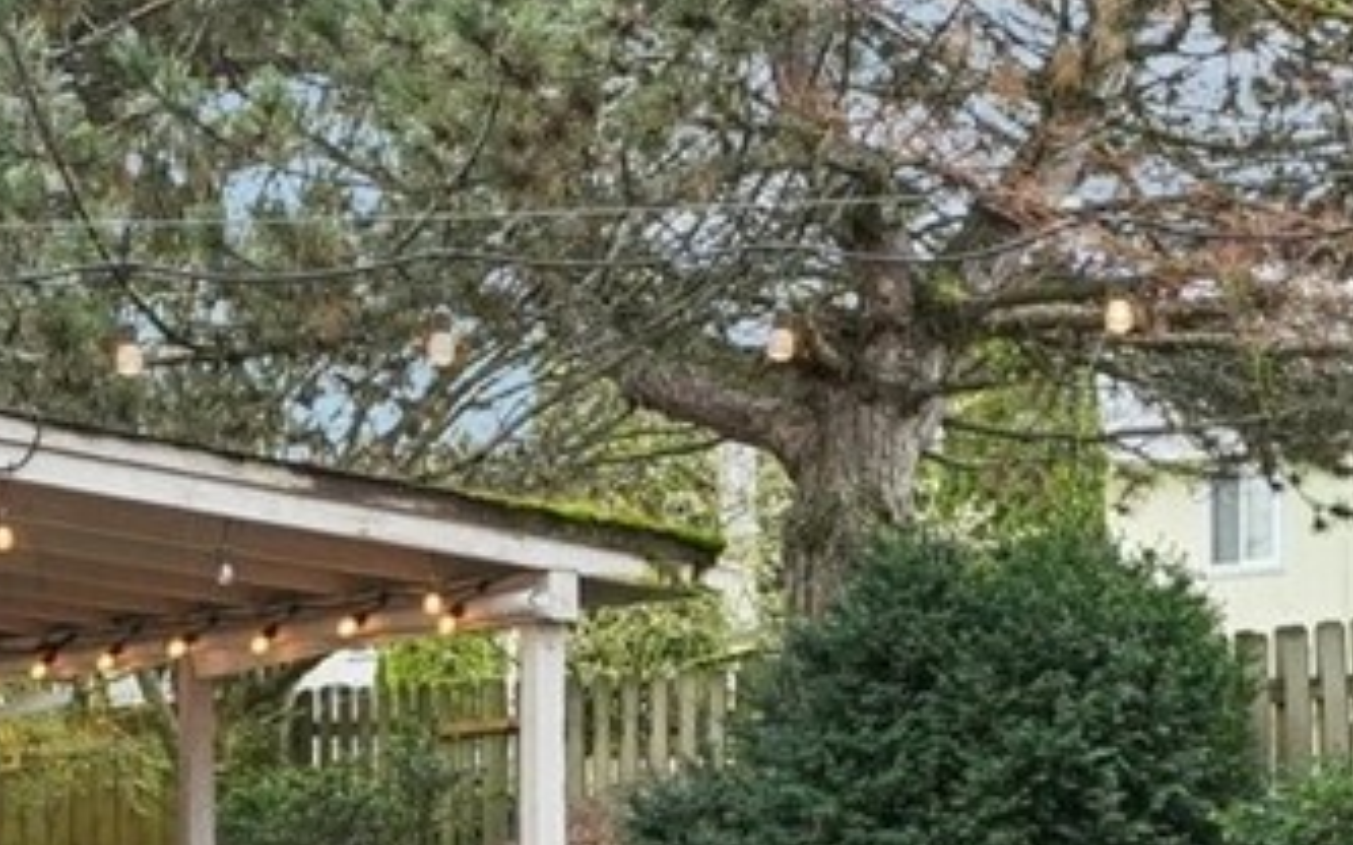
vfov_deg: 15.4
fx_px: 3060
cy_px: 855
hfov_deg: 24.3
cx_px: 1172
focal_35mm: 83
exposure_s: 1/30
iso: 400
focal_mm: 16
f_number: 8
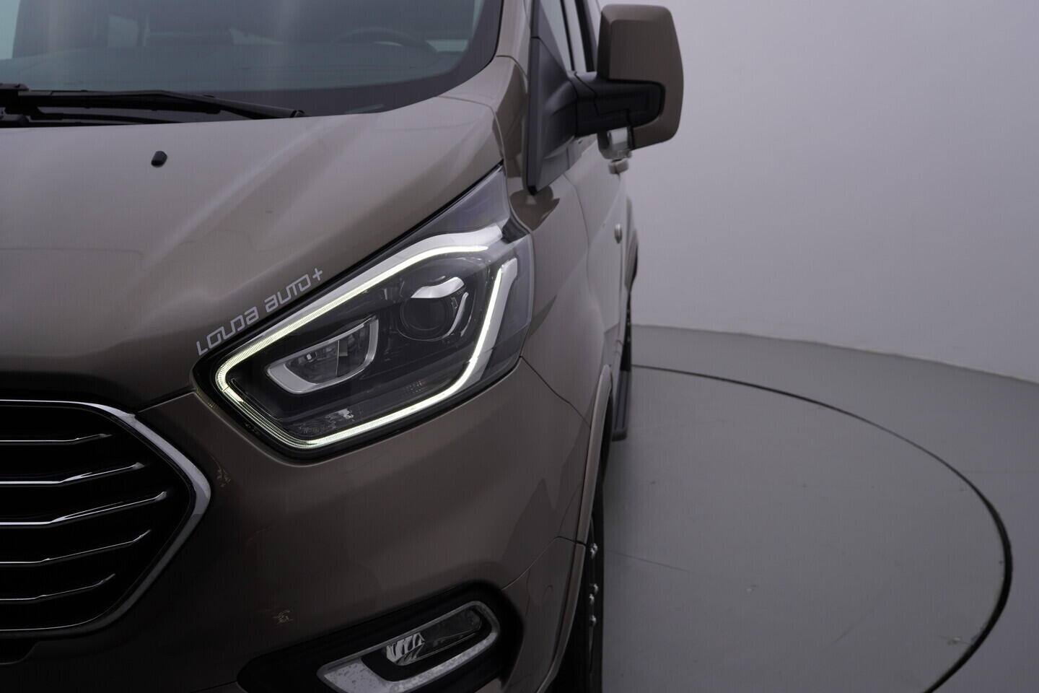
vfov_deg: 36.9
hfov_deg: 53.1
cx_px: 520
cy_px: 346
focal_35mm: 36
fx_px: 1039
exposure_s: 1/125
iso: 125
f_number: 5
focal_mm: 24
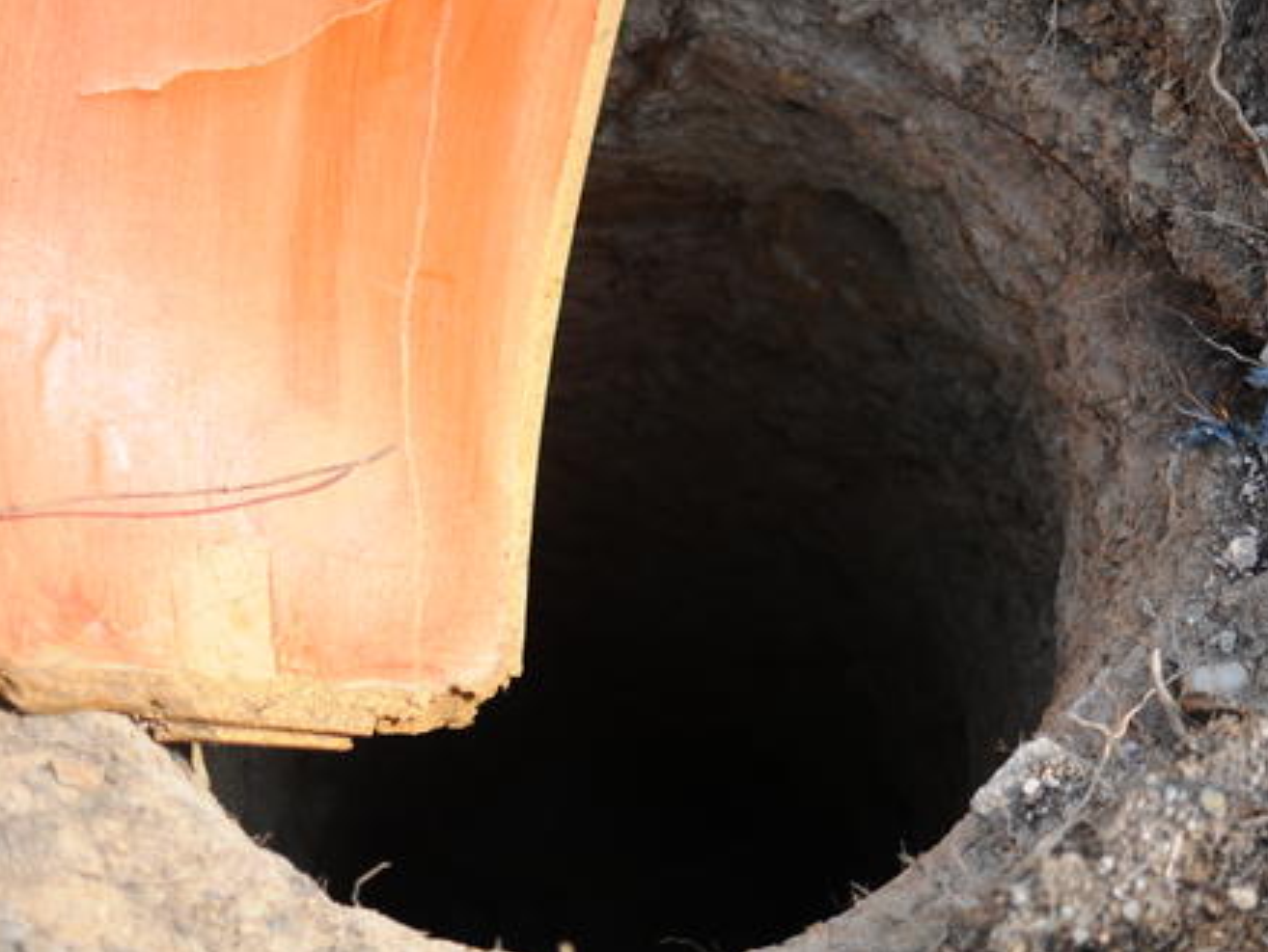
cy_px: 477
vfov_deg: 25.4
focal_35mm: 58
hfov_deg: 33.5
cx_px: 620
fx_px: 2109
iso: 200
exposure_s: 1/4000
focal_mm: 35
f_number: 2.8
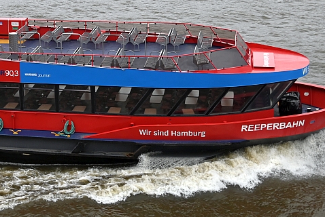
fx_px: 678
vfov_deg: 18.1
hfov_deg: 26.1
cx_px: 37
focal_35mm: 75
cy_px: 44
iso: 400
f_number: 4
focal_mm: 35
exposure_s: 1/250
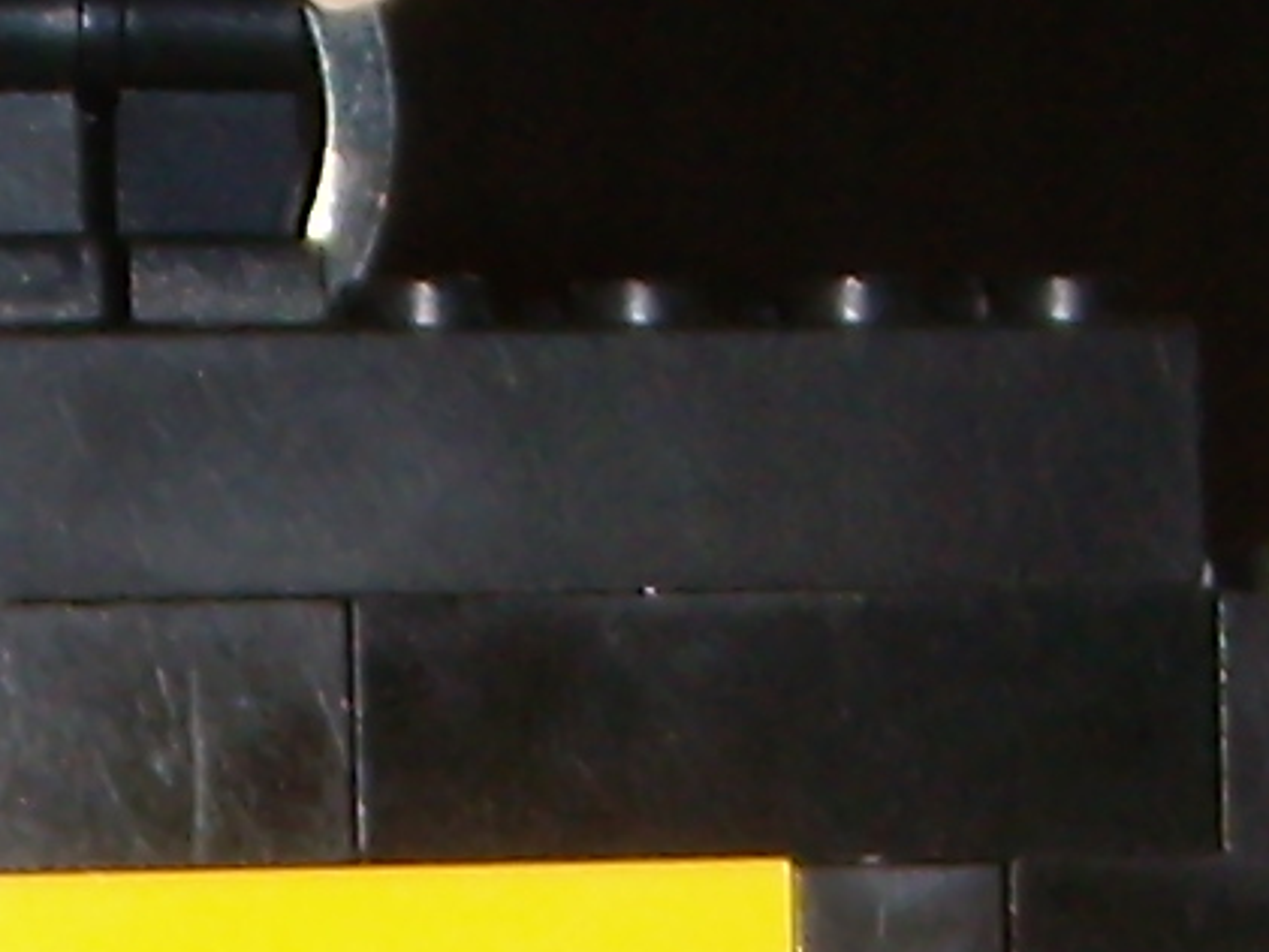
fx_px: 9314
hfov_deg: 7.8
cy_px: 2052
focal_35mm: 254
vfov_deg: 5.7
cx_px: -6
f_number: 3.5
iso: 64
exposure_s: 1/60.2
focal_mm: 6.4
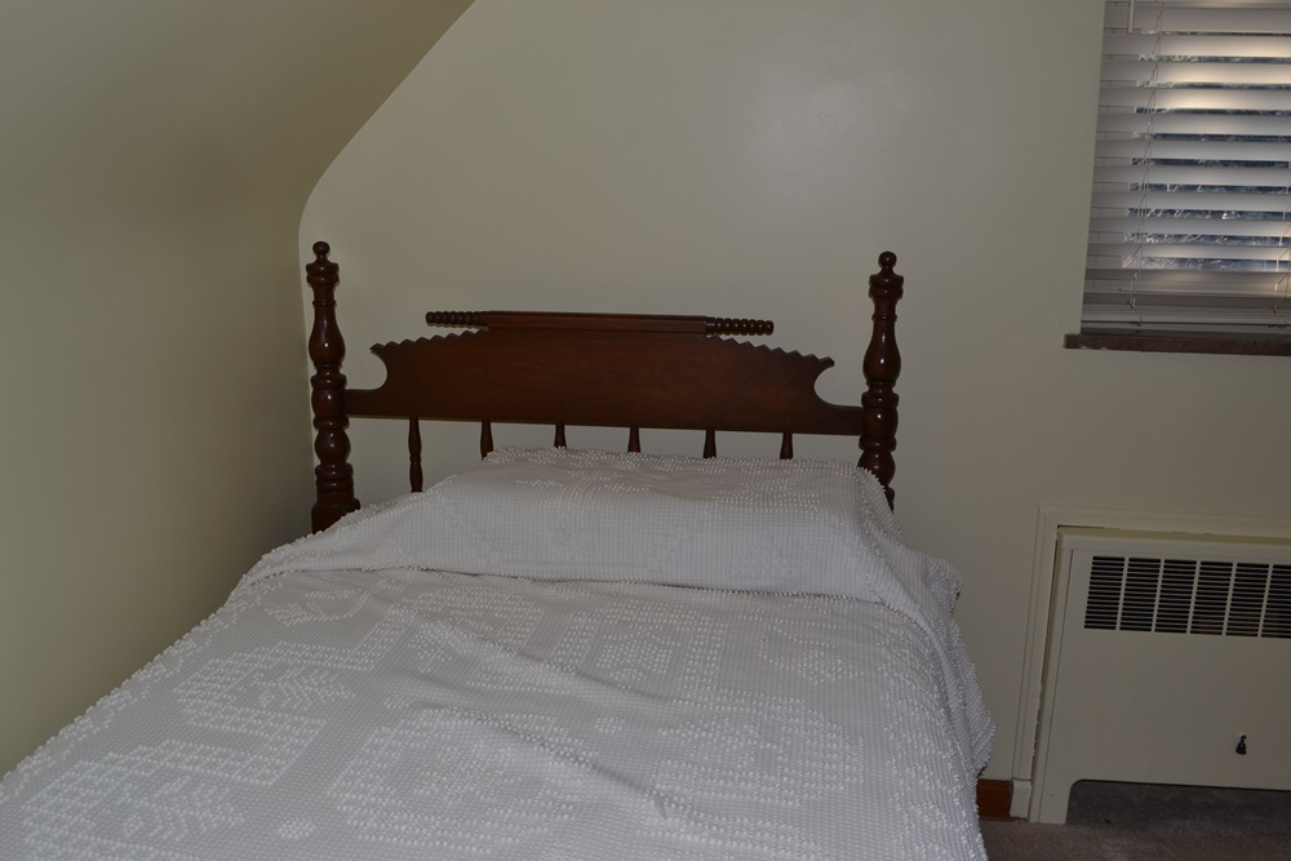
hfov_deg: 61.9
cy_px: 430
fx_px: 1076
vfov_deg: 43.6
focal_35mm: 30
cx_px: 646
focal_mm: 20
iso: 100
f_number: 8
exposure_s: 1/60
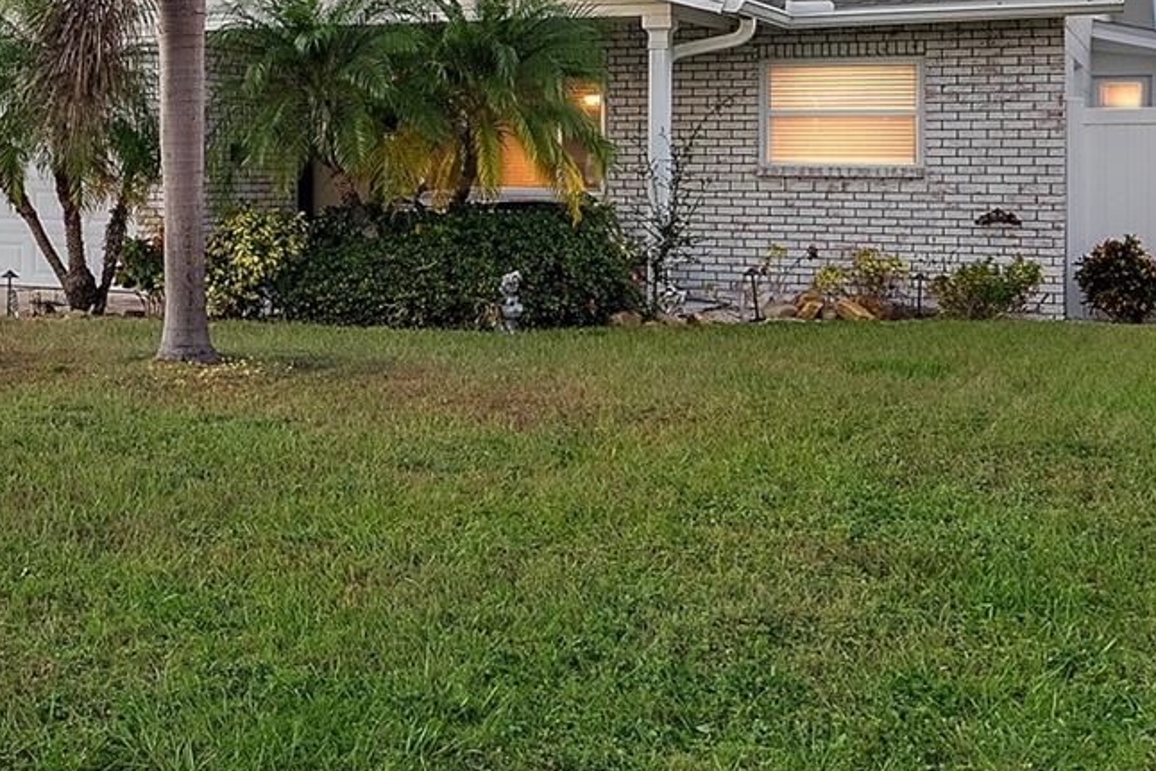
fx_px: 1831
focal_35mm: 57
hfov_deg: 32.5
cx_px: 21
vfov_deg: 23.5
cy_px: 188
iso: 1600
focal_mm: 23
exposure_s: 1/160
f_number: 6.3
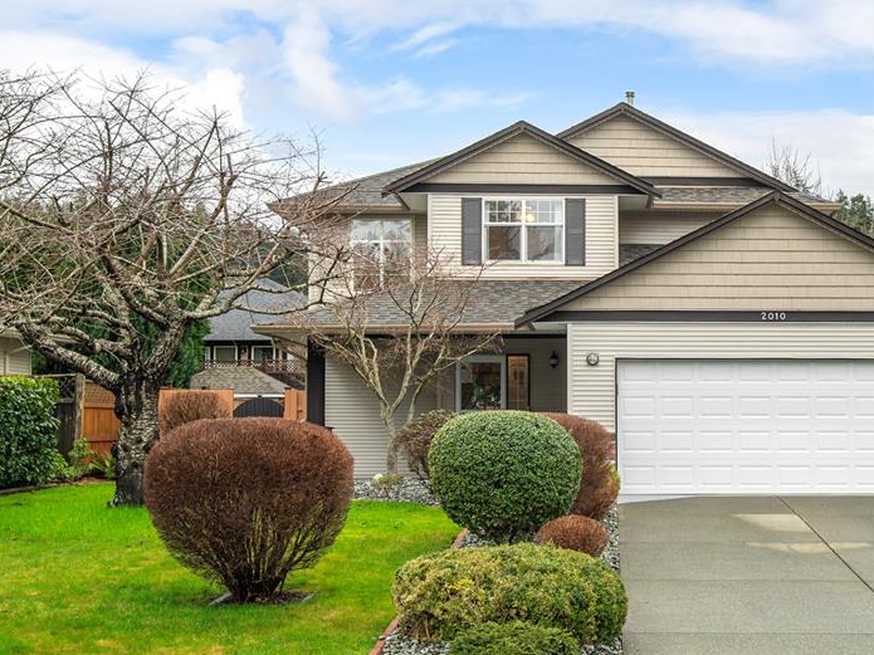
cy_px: 284
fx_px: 1287
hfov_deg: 36.9
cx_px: 620
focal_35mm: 51
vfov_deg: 28.5
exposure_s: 1/125
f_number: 8
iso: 320
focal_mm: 24
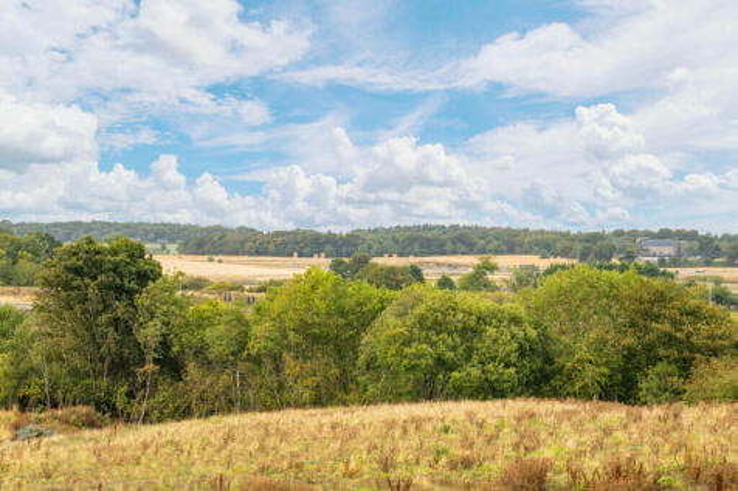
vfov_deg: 13.0
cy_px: 246
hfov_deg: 19.5
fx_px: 2152
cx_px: 369
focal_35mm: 105
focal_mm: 70
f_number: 9
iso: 320
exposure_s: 1/400
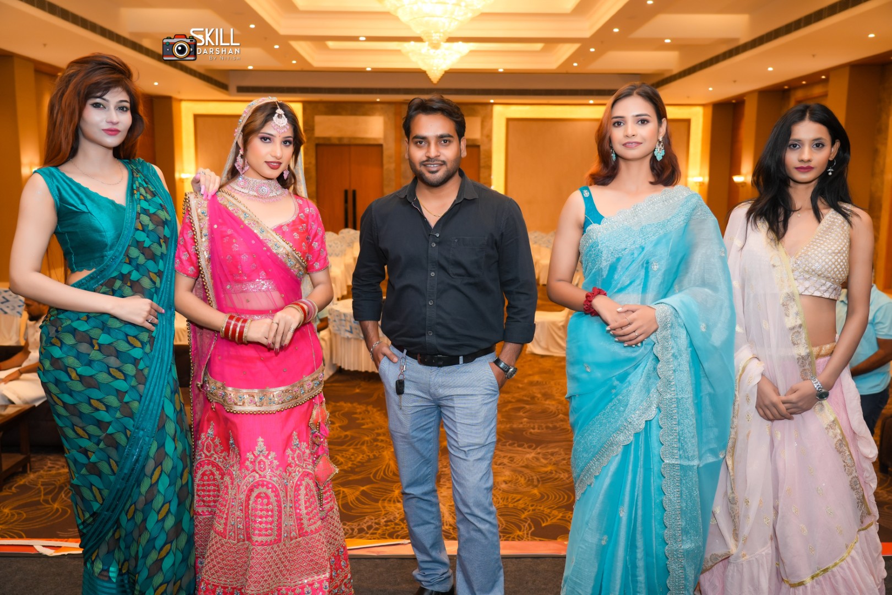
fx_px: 768
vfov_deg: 42.3
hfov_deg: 60.3
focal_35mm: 31
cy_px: 298
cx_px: 446
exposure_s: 1/160
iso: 800
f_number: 4
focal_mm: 31
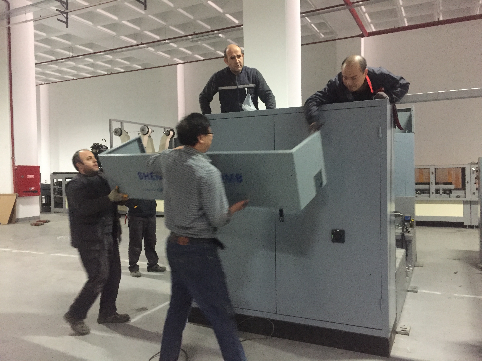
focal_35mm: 29
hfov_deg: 61.7
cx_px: 241
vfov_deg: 48.2
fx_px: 404
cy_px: 180
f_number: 2.2
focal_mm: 4.15
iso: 400
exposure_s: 1/17
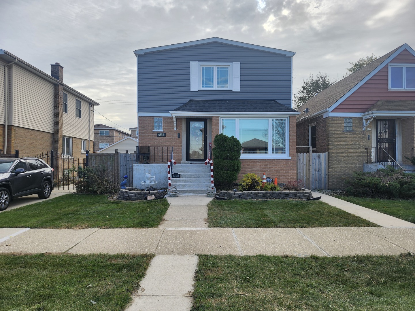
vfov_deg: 58.9
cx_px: 208
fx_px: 276
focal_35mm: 23
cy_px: 156
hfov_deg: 73.9
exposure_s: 1/944
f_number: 1.8
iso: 25
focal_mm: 5.54
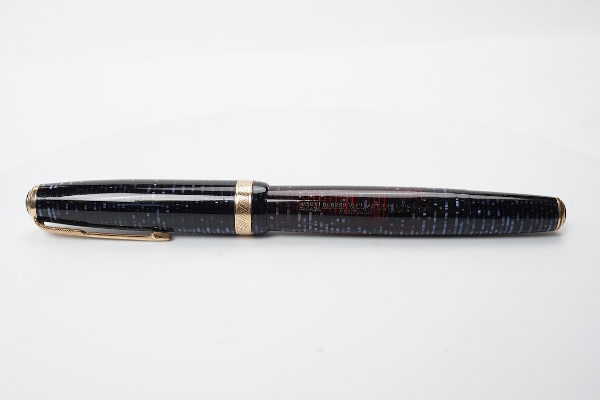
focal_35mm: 45
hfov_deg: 43.6
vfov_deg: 29.9
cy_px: 200
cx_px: 300
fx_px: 750
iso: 640
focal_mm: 30
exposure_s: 1/100
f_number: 22
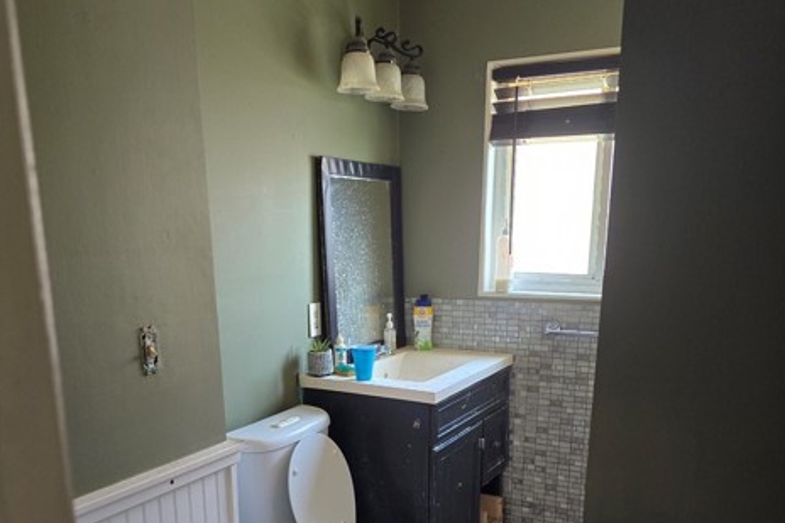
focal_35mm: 33
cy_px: 427
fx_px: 719
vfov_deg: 38.3
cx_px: 386
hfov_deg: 57.2
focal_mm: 6.3
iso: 500
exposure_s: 1/120
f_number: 1.7
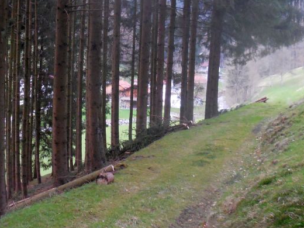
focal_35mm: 60
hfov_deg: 32.2
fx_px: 527
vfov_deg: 24.4
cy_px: 96
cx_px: 151
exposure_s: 1/30
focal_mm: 7
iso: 800
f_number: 3.9
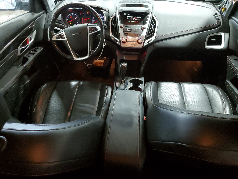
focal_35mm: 26
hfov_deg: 67.3
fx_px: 179
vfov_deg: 53.1
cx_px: 119
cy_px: 90
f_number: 1.5
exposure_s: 1/40
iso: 351
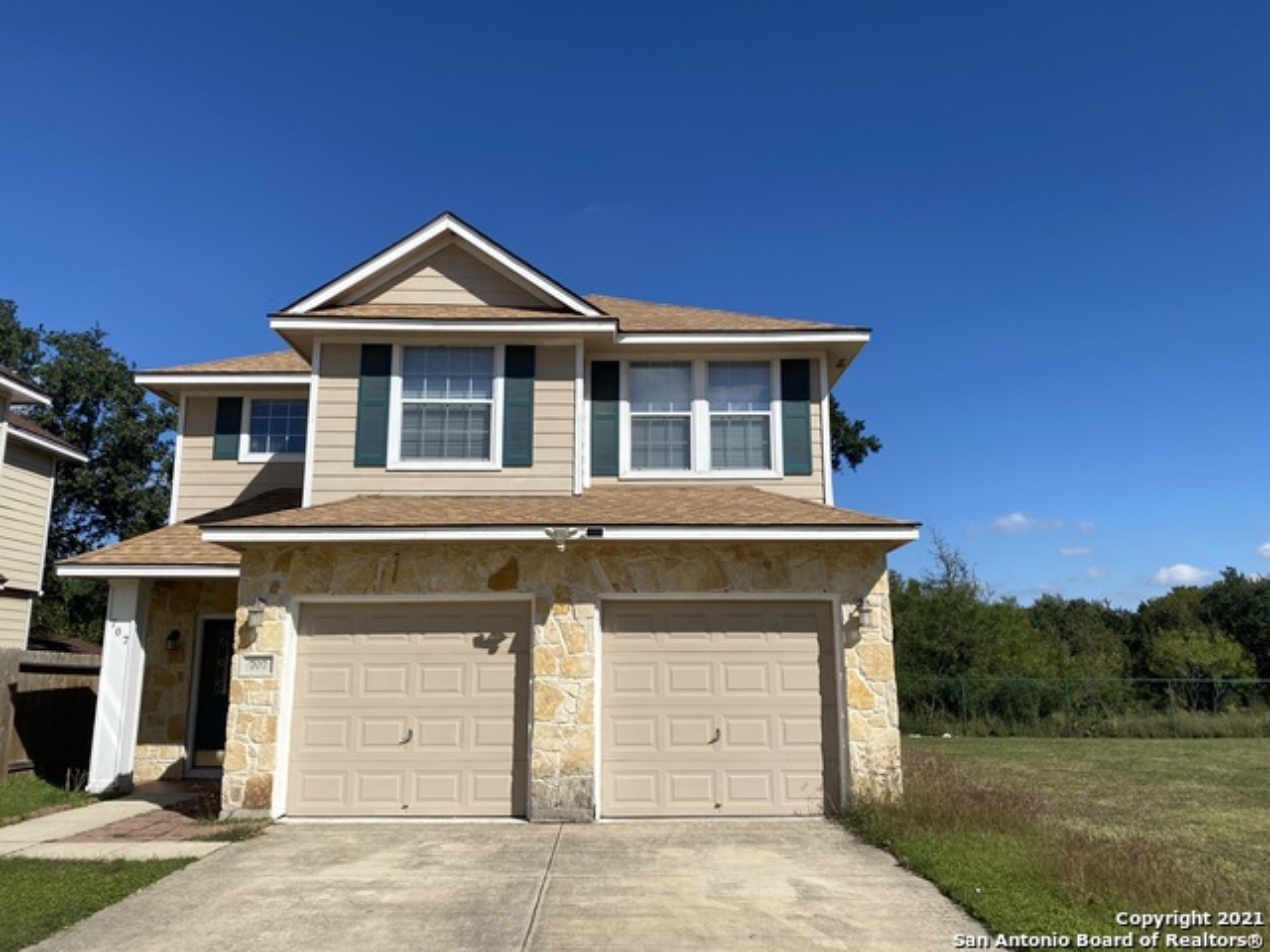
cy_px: 476
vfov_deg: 53.1
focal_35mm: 26
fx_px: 954
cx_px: 635
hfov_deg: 67.3
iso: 32
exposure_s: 1/5025
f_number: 1.8
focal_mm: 4.25
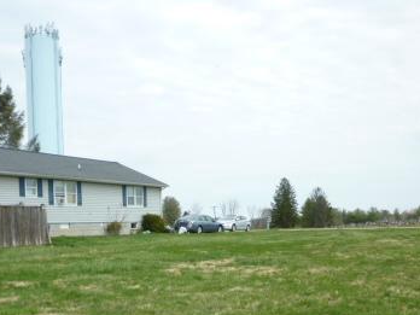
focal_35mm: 46
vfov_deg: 30.2
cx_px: 174
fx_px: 558
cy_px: 280
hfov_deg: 41.1
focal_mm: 4.4
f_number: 3.2
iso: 80
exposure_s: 1/640
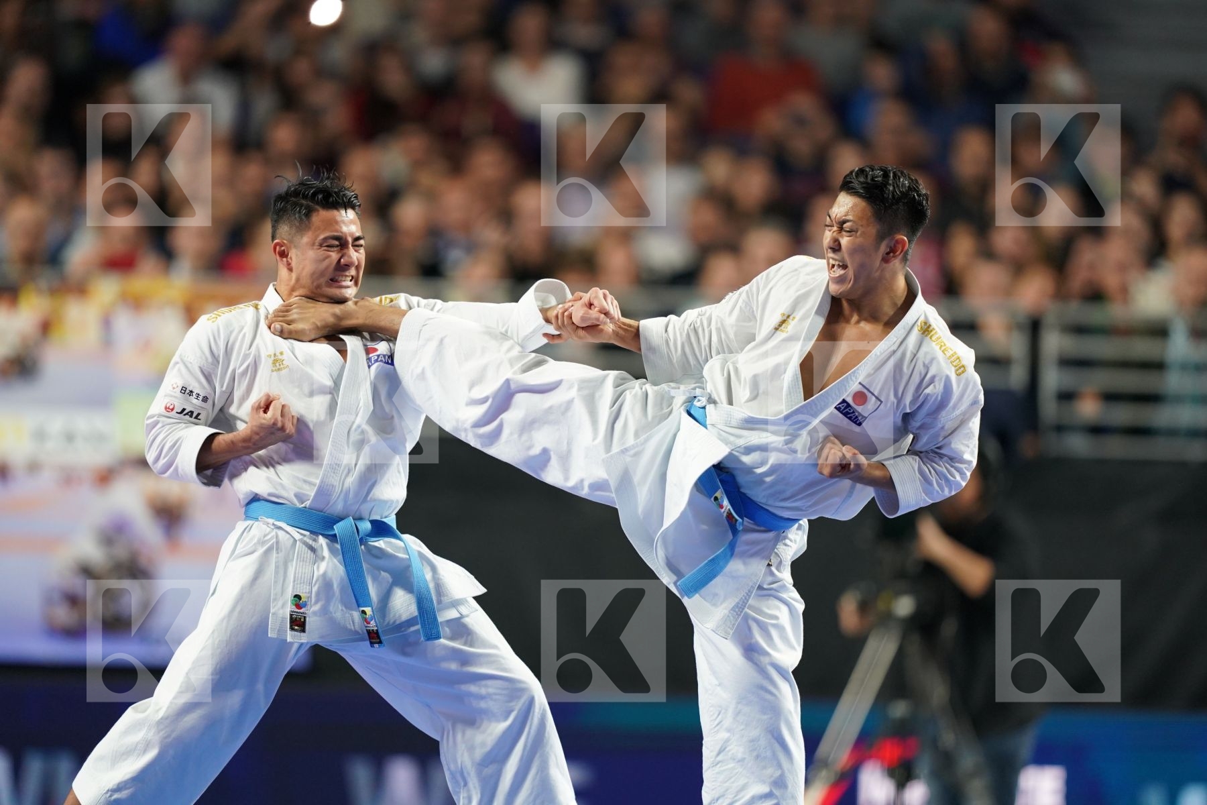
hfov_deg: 5.2
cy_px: 402
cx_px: 604
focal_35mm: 400
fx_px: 13410
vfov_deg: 3.4
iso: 2000
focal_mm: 400
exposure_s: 1/500
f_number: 2.8
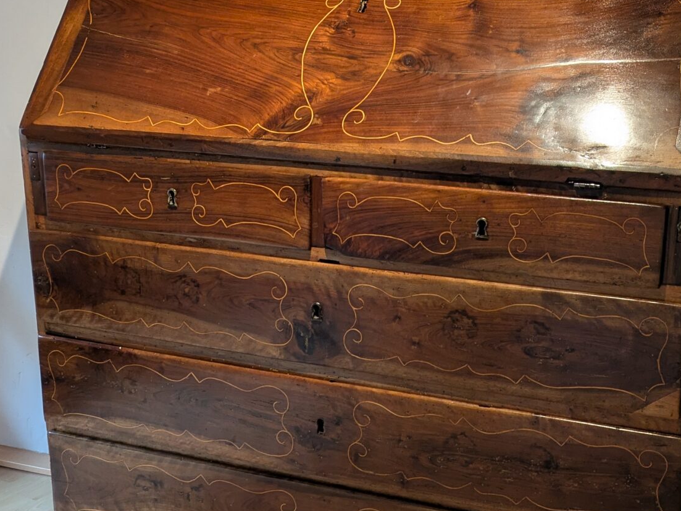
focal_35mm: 58
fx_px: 1141
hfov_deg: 33.2
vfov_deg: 25.2
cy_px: 300
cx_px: 392
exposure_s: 1/33.3
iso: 223
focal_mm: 5.43
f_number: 1.89
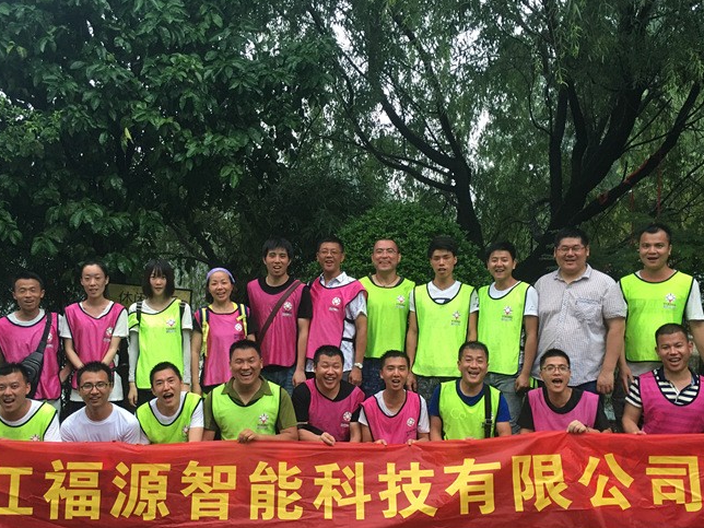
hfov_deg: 51.3
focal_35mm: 36
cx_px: 319
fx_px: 732
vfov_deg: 39.6
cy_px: 306
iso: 64
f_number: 2.2
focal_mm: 4.15
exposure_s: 1/33
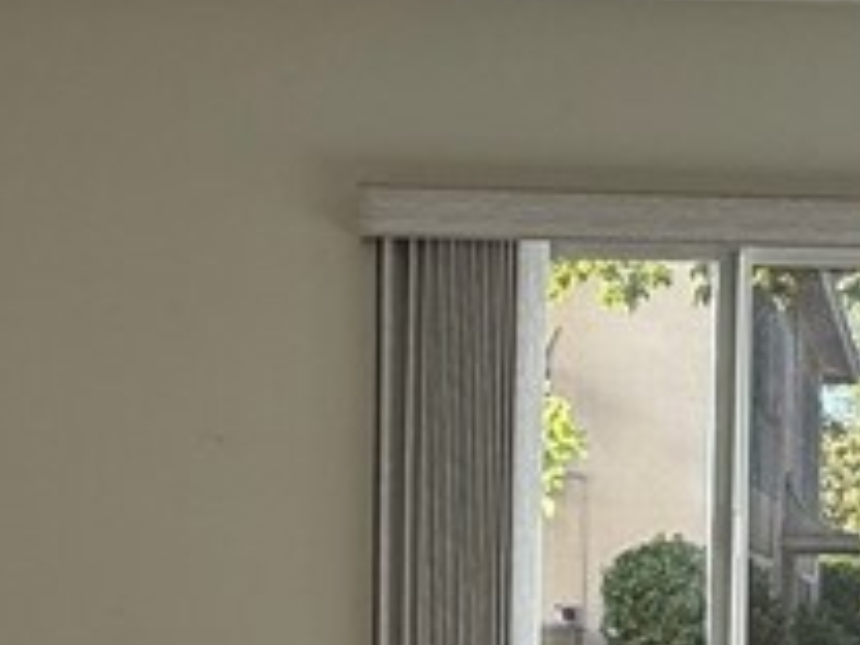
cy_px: 662
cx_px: 984
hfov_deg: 25.7
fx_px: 1714
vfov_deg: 20.5
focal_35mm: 69
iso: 64
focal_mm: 2.22
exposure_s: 1/150
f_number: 2.2
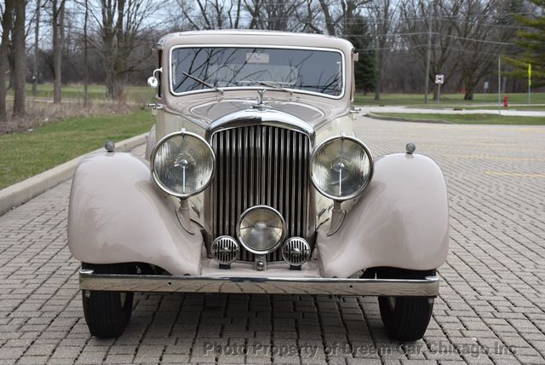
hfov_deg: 33.4
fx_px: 909
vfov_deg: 22.7
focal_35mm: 60
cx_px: 272
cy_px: 182
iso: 500
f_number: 8
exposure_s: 1/500
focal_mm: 40
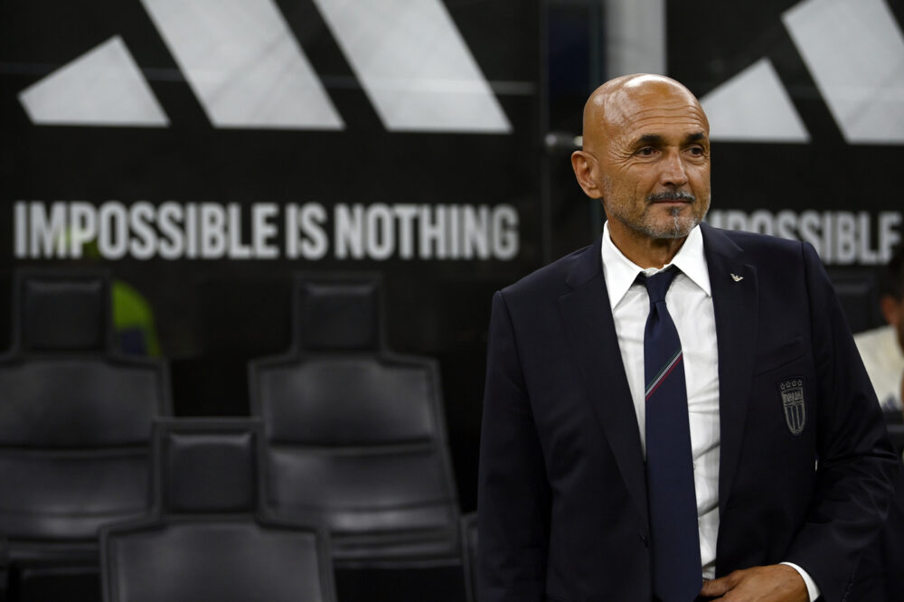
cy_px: 301
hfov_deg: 17.1
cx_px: 452
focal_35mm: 120
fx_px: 3012
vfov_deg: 11.4
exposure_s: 1/1250
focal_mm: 120
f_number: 3.5
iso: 2000
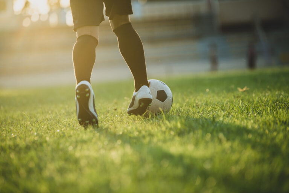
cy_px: 96
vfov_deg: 6.9
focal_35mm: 200
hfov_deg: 10.3
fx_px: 1605
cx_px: 144
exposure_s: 1/500
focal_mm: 200
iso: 250
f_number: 3.5
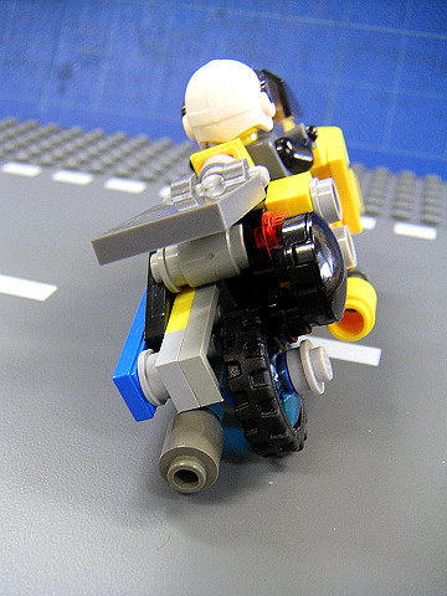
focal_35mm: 46
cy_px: 298
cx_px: 224
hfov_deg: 31.5
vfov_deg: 41.2
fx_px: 792
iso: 100
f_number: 3
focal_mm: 6
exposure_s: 1/4
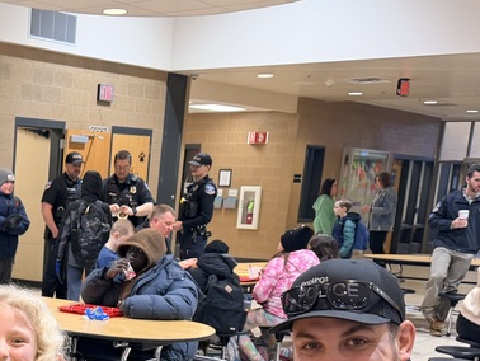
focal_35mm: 65
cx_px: -53
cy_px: 394
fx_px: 902
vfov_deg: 21.5
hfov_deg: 27.2
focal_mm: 6.76
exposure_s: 1/60
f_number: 1.78
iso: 125
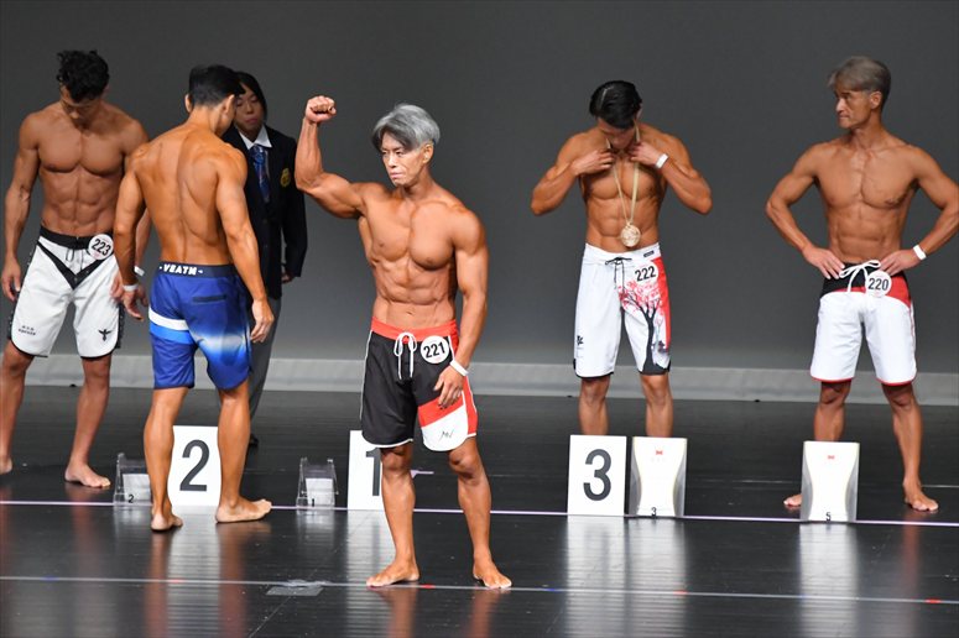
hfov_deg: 6.5
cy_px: 319
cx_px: 480
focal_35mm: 315
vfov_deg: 4.4
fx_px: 8387
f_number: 5.6
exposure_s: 1/400
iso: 5000
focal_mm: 210
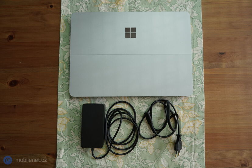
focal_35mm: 24
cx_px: 126
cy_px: 84
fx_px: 168
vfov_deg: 53.1
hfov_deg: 73.7
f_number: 5.6
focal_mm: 24
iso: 400
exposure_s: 1/160
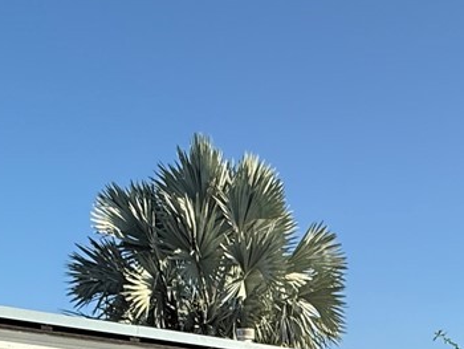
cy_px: 494
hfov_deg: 29.4
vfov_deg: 20.3
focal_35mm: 64
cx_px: 386
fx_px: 858
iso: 50
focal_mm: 2.22
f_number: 2.2
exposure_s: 1/1698
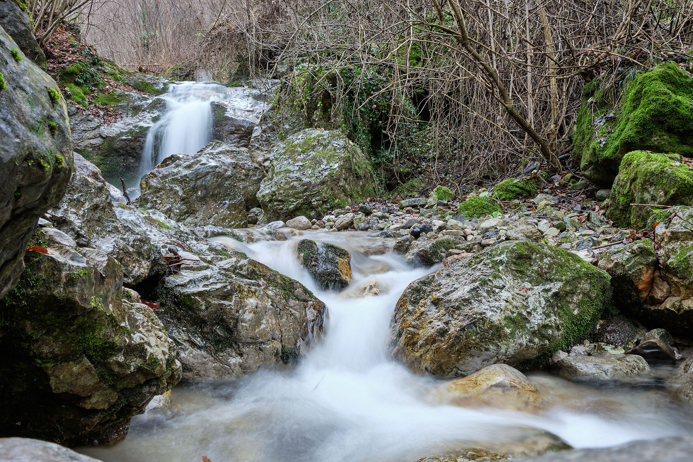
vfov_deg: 45.0
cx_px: 346
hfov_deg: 63.7
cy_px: 231
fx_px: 558
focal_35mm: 29
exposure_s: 1/1.3
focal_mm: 19.6
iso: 200
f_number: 16
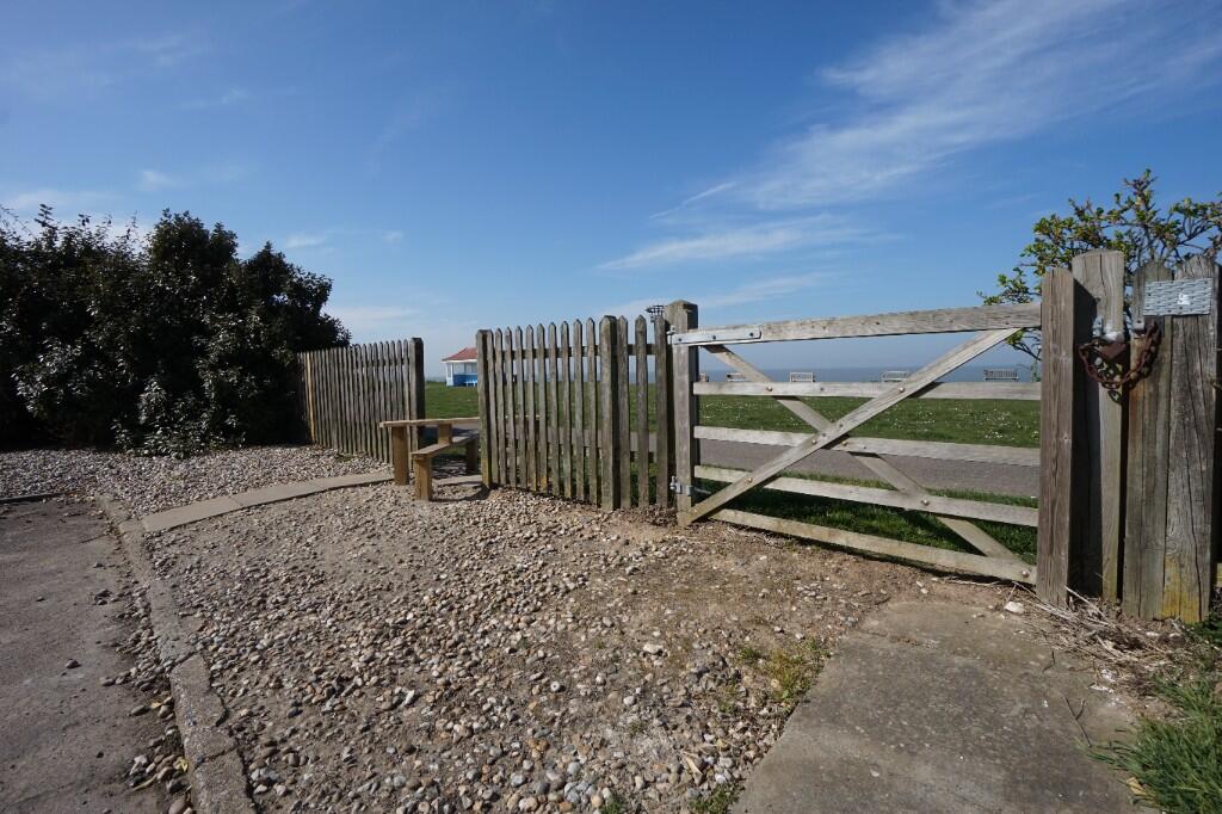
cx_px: 611
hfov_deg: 100.4
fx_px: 509
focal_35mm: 15
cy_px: 407
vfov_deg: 77.3
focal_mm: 10
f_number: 11
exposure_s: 1/200
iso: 100
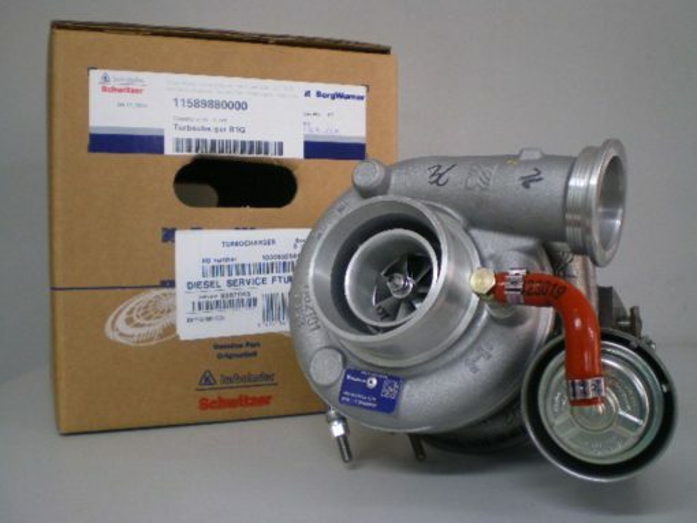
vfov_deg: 37.8
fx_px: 765
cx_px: 348
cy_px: 262
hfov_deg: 49.0
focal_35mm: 38
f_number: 3.1
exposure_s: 1/30
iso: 160
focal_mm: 6.3
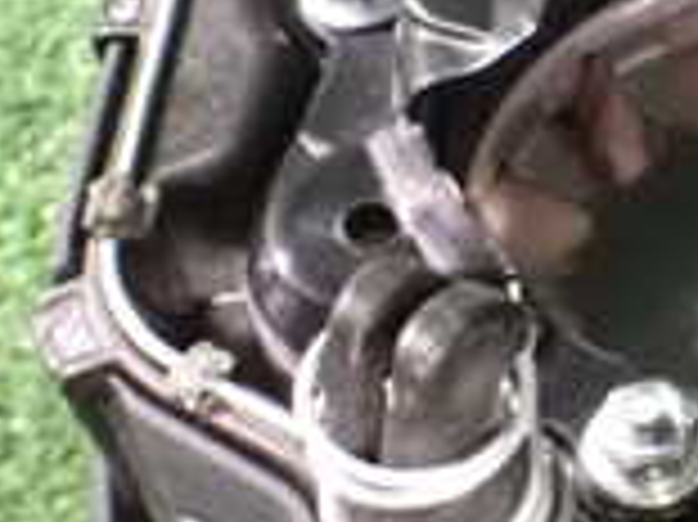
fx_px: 2337
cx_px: 770
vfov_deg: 12.8
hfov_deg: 16.5
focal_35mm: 116
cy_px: 243
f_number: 2.3
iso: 1600
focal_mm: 5.4
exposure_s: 1/20
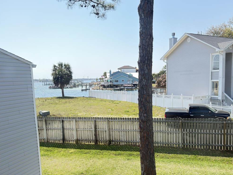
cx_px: 144
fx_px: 209
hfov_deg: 57.7
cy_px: 106
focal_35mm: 31
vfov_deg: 45.2
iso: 100
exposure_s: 1/1934
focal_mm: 6.76
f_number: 1.78
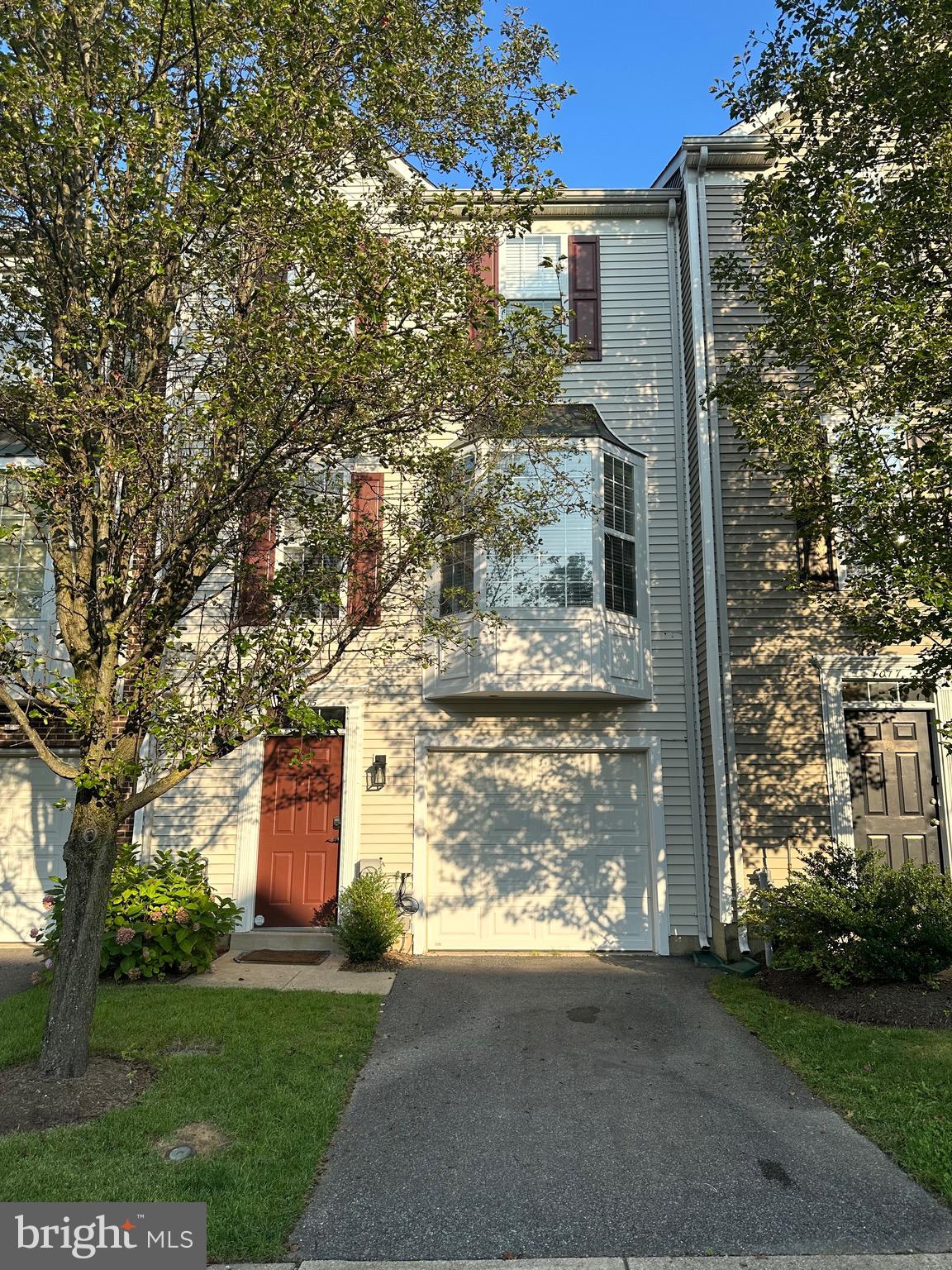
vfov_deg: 71.6
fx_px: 880
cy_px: 635
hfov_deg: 56.8
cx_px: 476
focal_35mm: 24
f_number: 1.78
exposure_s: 1/1845
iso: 80
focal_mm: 6.86
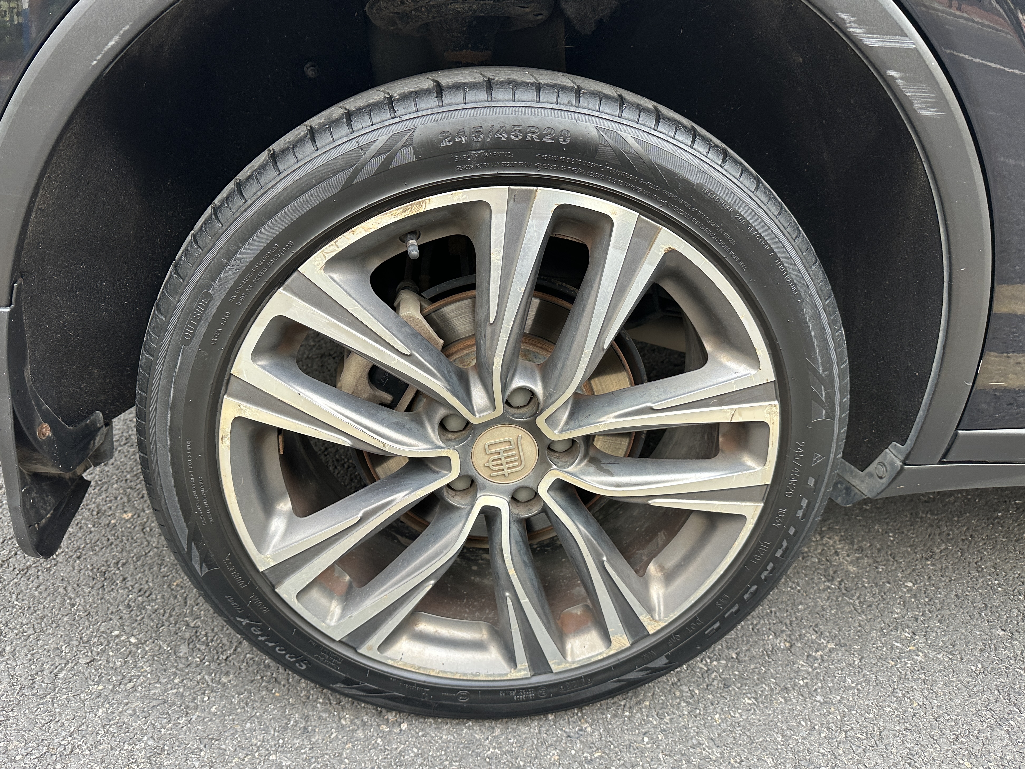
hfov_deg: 69.4
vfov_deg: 54.9
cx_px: 499
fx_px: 740
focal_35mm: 25
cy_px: 371
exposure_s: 1/121
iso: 160
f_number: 1.78
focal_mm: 6.86
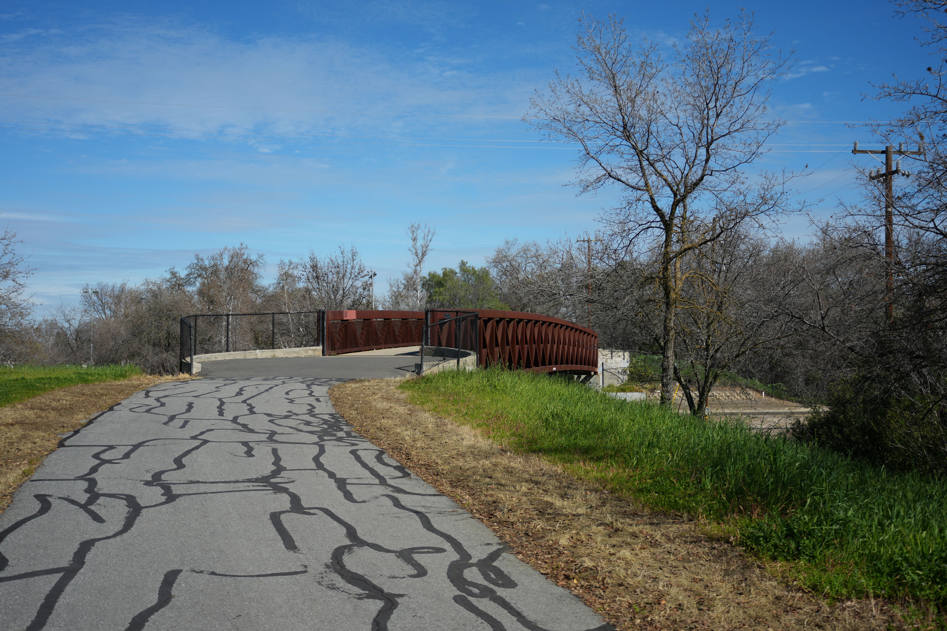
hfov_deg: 45.4
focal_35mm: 43
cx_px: 474
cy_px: 316
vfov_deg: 31.2
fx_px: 1131
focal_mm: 43
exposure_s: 1/1000
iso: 100
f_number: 5
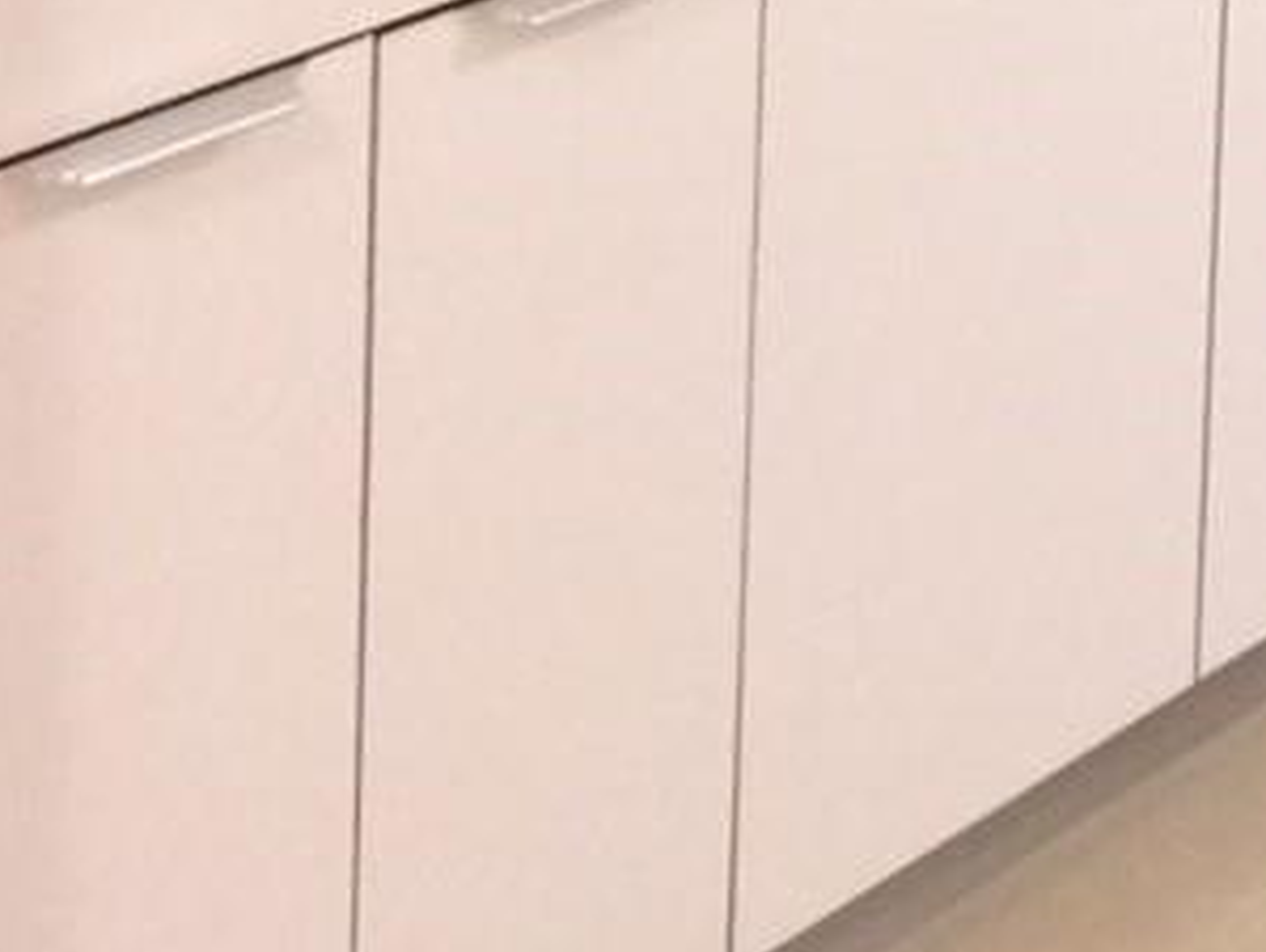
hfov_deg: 12.2
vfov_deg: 9.2
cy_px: -736
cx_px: 1804
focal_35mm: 155
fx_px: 5676
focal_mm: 4.15
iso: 160
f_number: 2.2
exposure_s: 1/30
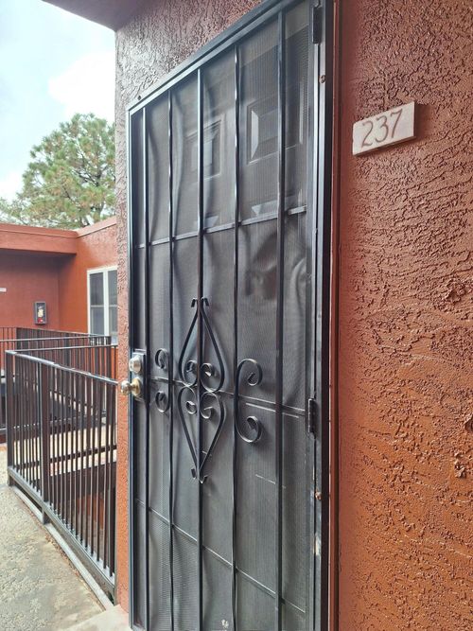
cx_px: 236
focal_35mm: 23
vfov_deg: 73.9
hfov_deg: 58.9
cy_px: 316
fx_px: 419
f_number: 1.8
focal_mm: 5.54
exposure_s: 1/195
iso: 40
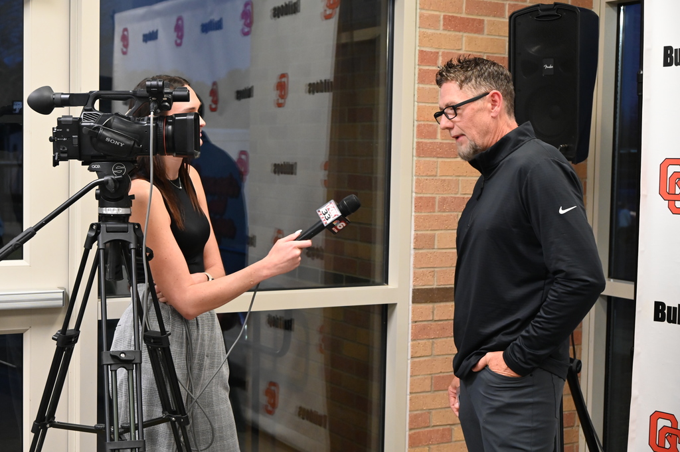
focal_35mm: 56
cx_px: 340
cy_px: 226
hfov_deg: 35.7
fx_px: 1057
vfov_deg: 24.2
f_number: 5.6
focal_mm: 56
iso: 5000
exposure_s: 1/60
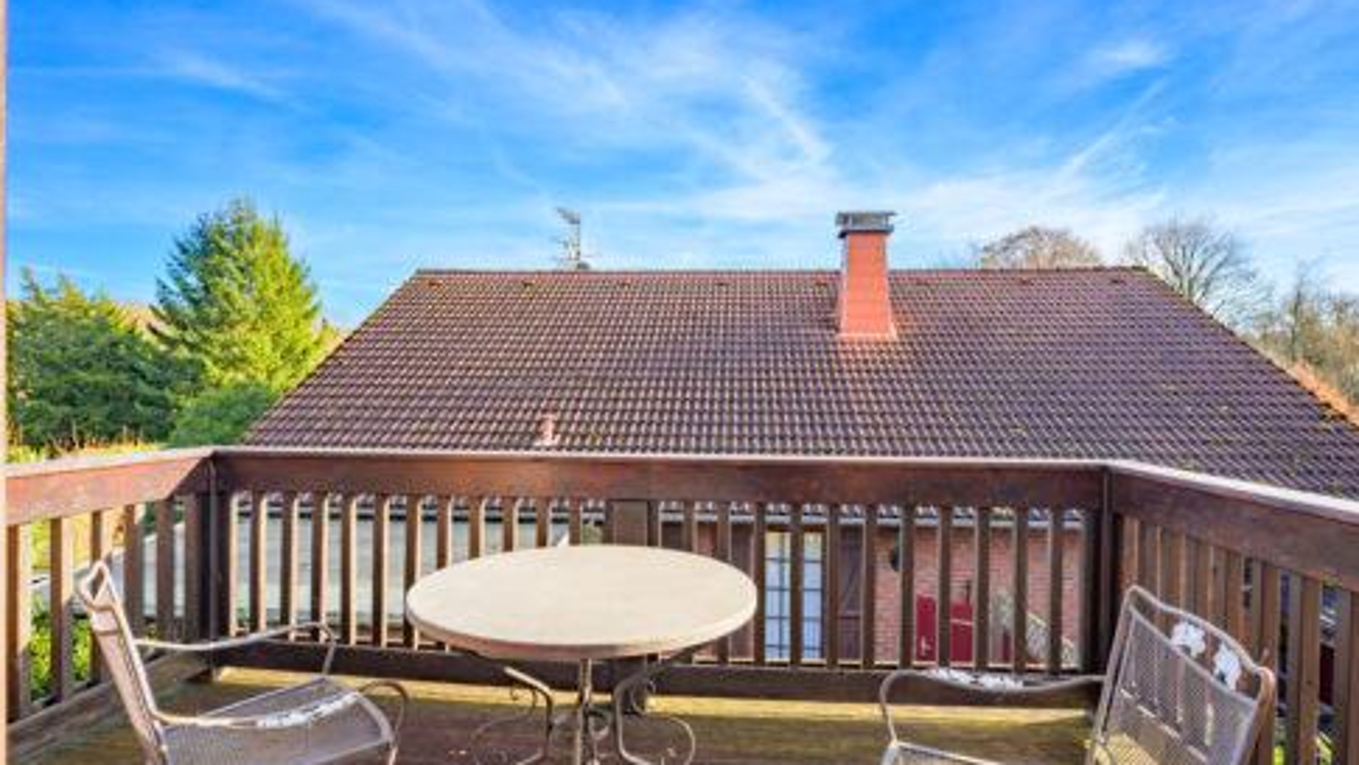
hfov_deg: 88.0
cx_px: 681
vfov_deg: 57.0
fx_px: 704
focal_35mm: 20
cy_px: 398
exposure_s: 1/160
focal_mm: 18.5
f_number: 9
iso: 200
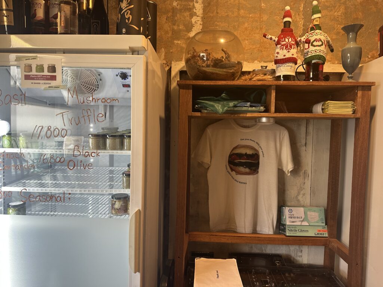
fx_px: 266
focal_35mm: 24
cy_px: 144
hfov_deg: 71.6
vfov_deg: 56.8
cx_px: 192
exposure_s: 1/60
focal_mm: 6.86
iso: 160
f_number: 1.78
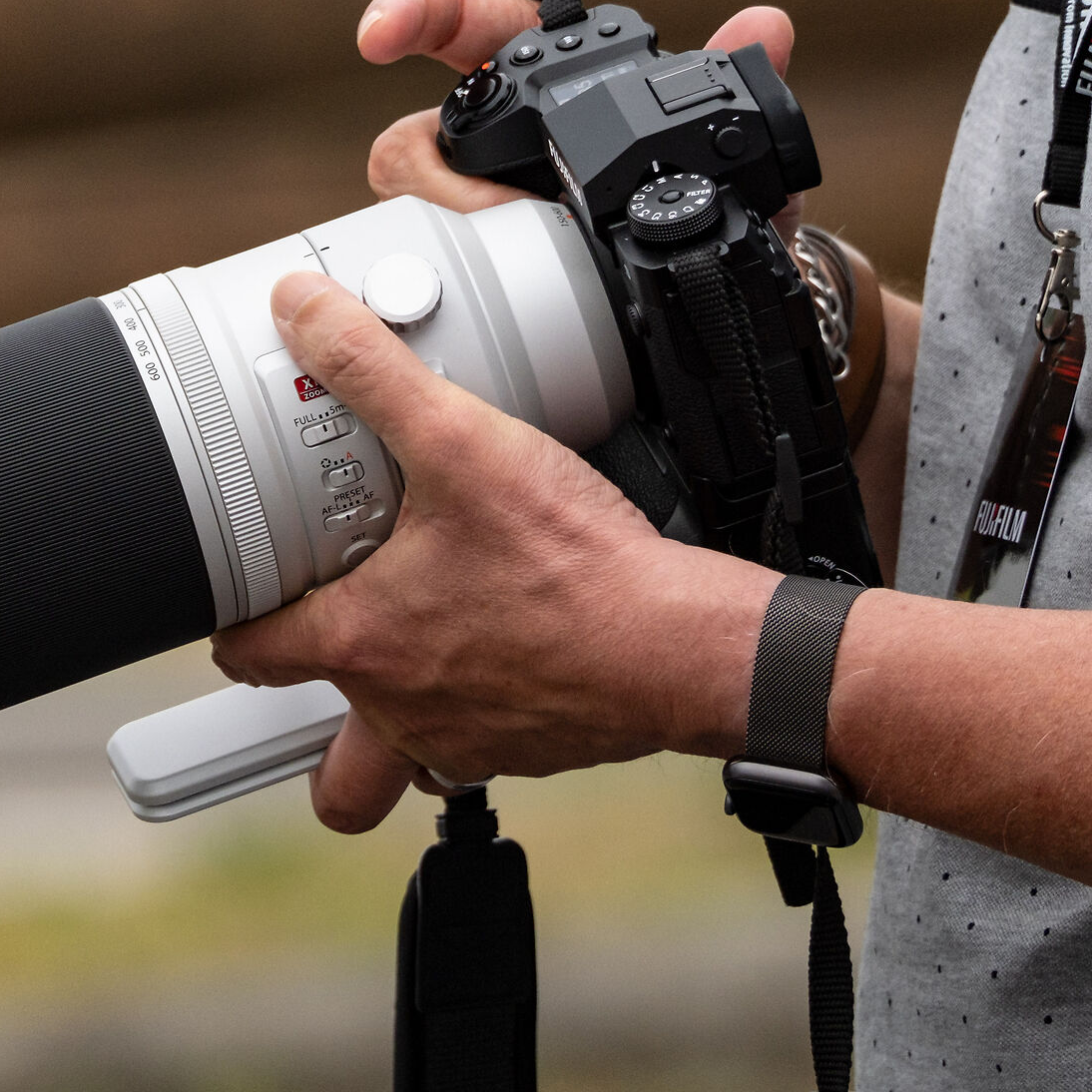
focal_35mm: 824
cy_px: 581
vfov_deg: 2.1
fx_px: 29409
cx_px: 78
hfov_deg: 2.1
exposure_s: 1/2900
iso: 3200
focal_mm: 294.5
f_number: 6.4
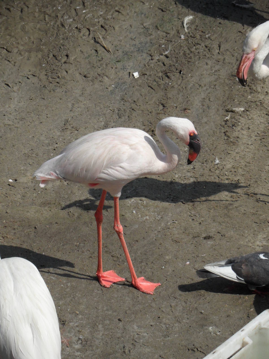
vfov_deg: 9.4
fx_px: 2176
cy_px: 180
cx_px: 134
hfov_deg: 7.1
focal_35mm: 210
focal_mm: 34.8
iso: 200
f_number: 4.6
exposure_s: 1/2000
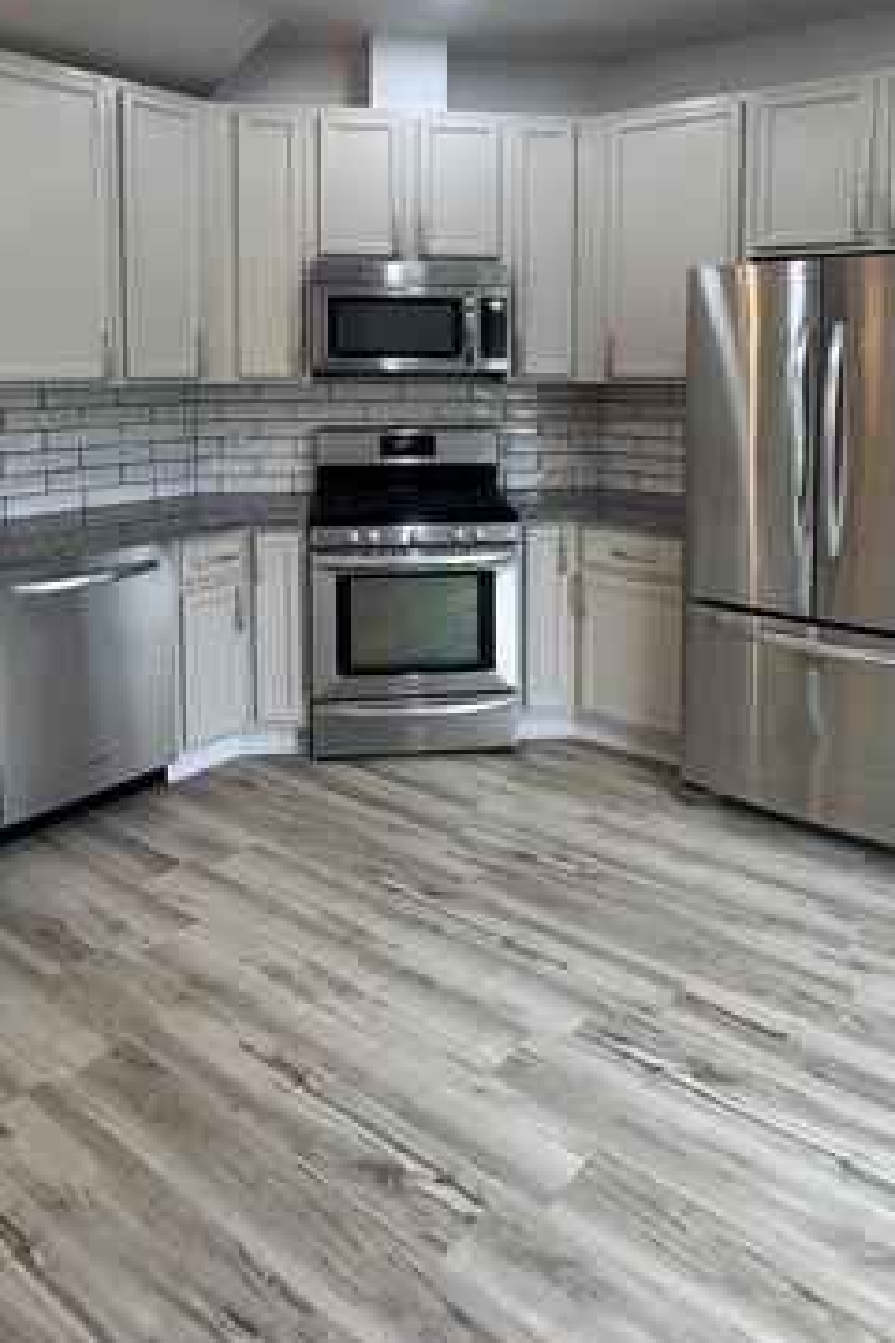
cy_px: 427
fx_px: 1007
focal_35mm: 27
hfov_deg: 47.9
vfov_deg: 65.3
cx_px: 485
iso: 200
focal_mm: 2.22
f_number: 2.2
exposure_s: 1/120
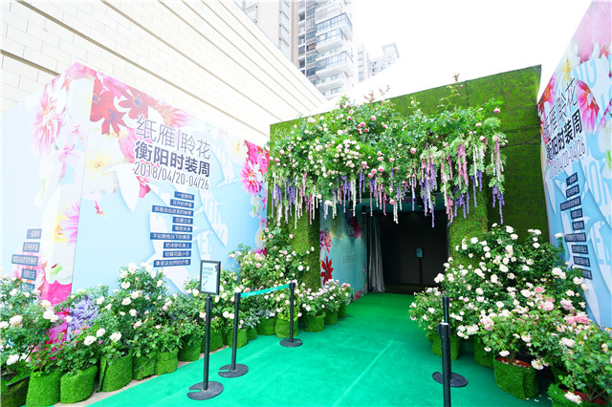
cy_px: 204
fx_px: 272
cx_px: 306
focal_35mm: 16
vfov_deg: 73.7
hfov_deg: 96.8
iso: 1000
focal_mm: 16
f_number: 5.6
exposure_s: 1/40
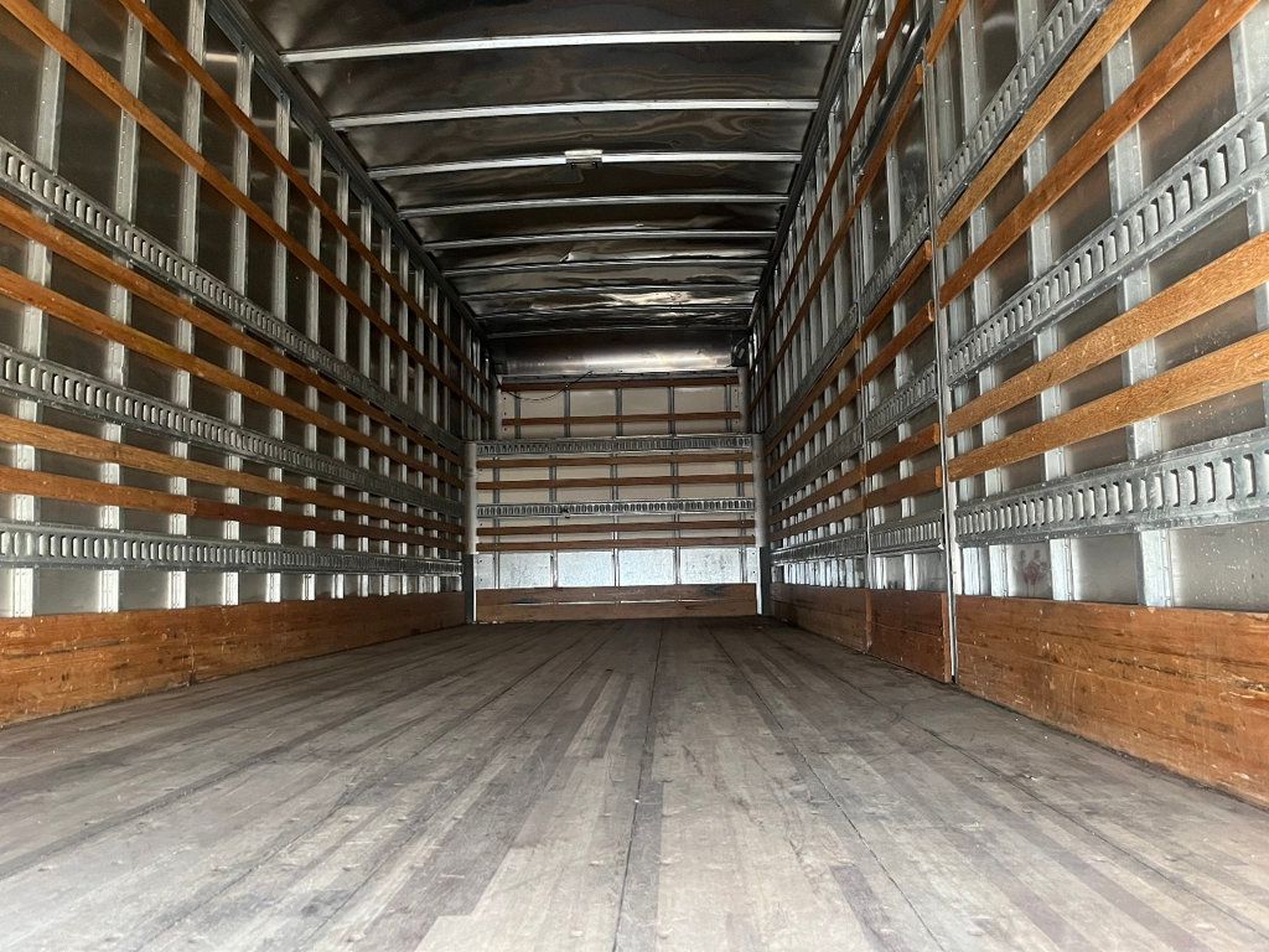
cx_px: 634
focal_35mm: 26
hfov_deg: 67.3
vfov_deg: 53.1
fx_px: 953
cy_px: 476
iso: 400
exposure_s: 1/60
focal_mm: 5.1
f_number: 1.6
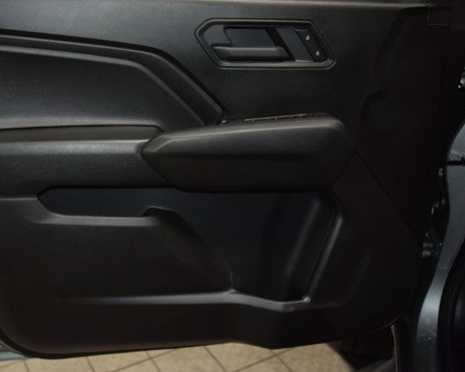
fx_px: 564
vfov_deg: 36.5
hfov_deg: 44.7
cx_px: 196
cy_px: 185
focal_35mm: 41
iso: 1600
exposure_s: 1/125
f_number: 3.8
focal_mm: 24
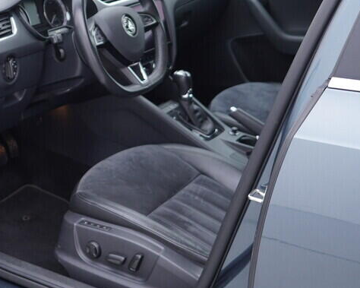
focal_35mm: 73
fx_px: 778
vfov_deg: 20.9
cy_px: 101
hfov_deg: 25.1
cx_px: 18
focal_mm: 24
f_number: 2.8
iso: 160
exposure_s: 1/40
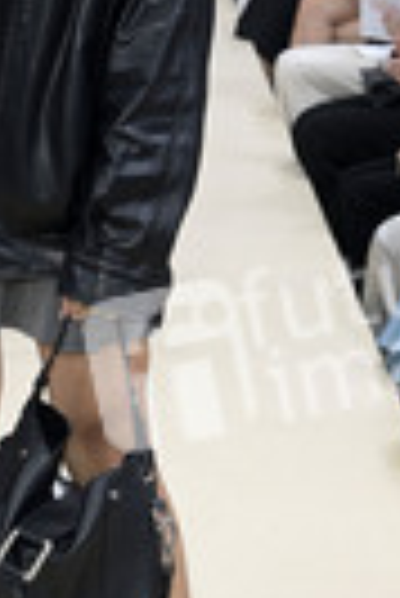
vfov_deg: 14.2
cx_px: -94
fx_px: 2394
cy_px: 121
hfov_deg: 9.4
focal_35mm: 144
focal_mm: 48
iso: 500
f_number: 5.6
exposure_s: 1/200
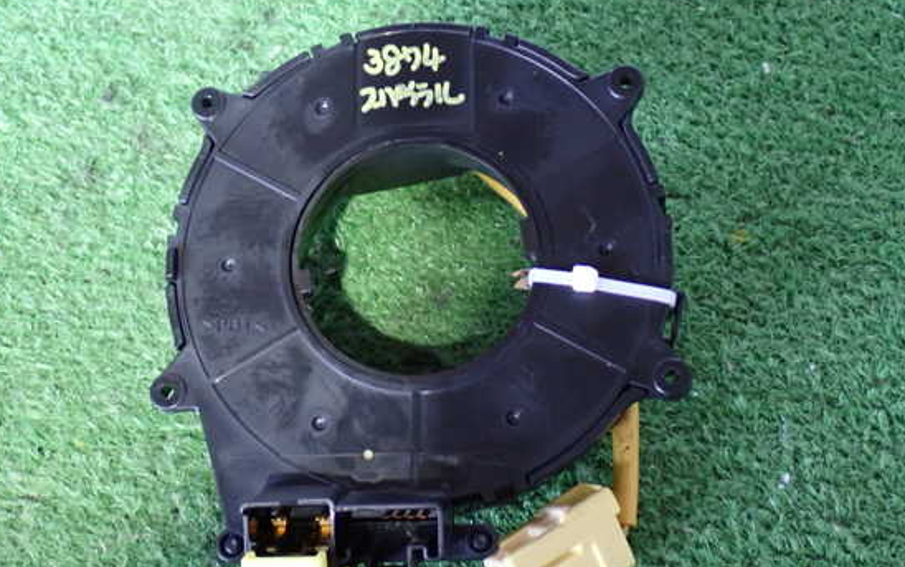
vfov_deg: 22.4
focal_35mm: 58
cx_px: 421
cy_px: 324
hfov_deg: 35.1
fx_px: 1431
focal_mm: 9.01
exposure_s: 1/13
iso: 1000
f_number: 3.2
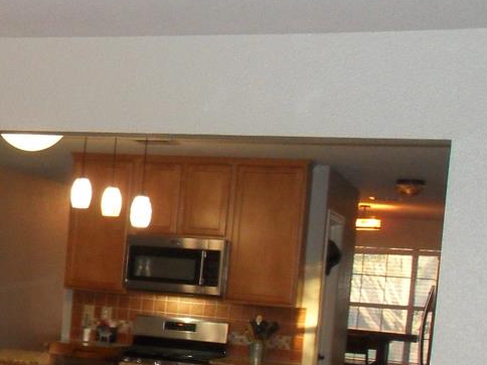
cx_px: -24
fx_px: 1041
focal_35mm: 74
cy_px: 310
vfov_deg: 19.6
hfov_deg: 24.8
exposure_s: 1/45
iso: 400
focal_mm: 6.3
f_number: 3.5
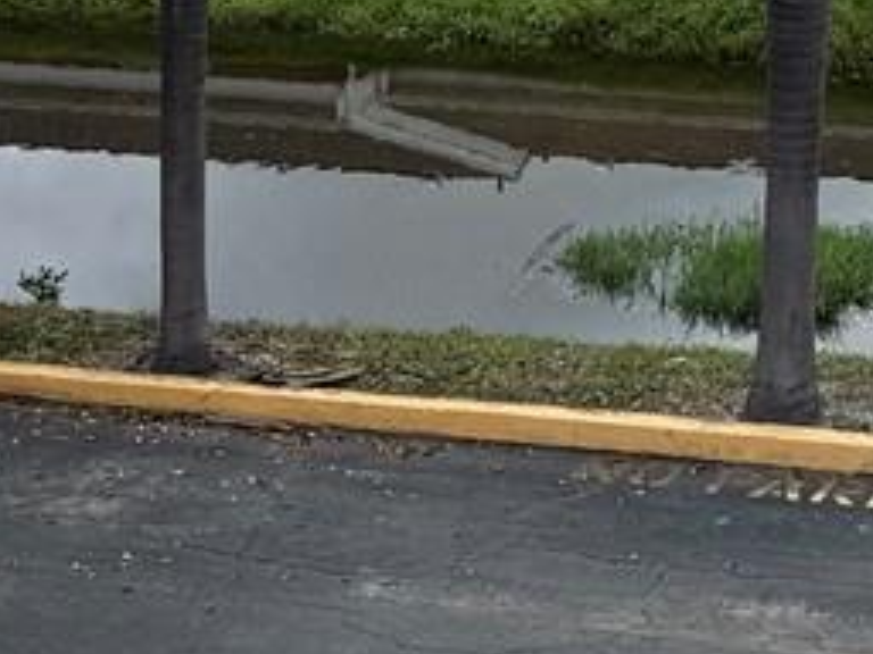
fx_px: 3783
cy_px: -920
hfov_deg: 12.7
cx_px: 1159
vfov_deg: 8.9
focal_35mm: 150
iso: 80
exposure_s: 1/7092
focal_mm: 6.76
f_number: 1.78
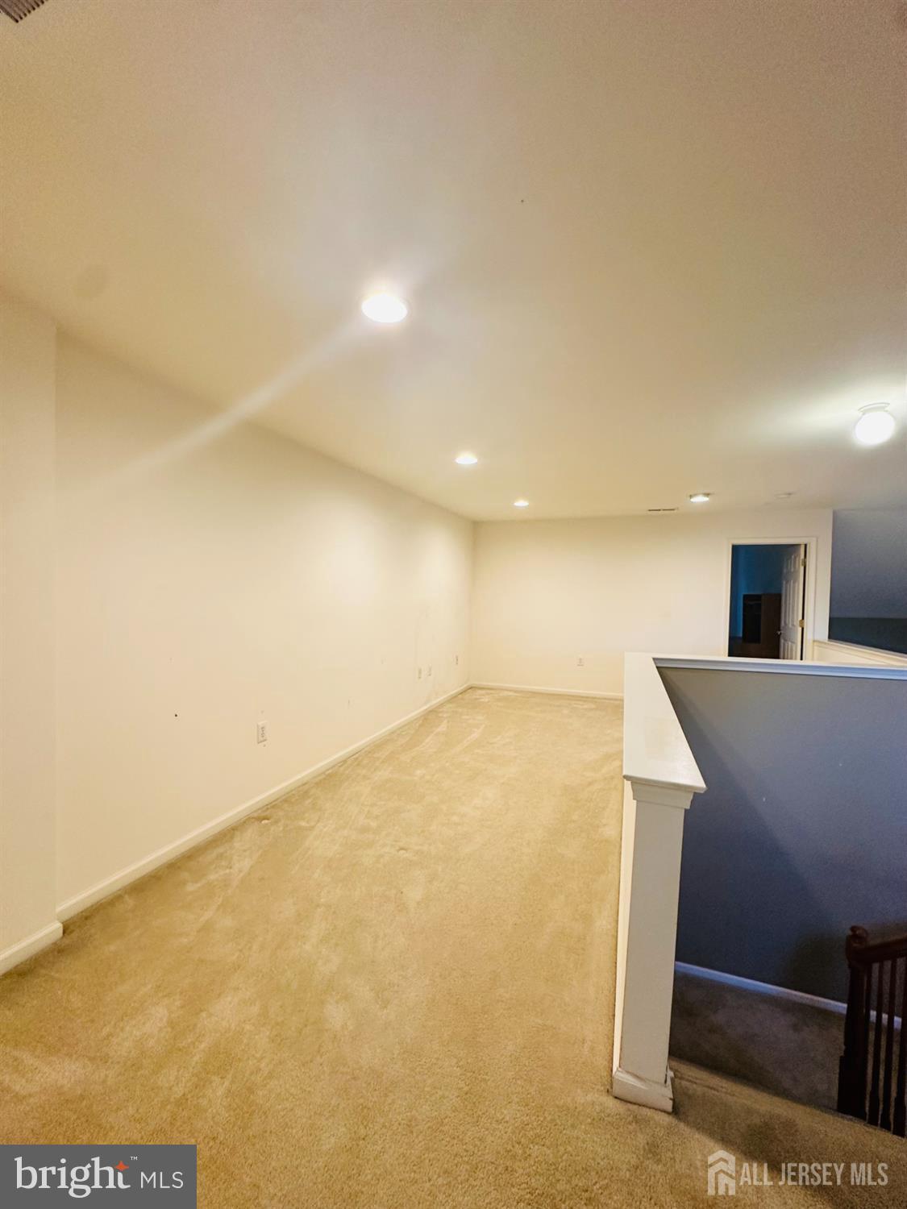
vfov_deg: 102.1
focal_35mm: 14
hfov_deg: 85.7
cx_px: 454
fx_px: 489
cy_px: 604
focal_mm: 2.22
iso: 160
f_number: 2.2
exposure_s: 1/60
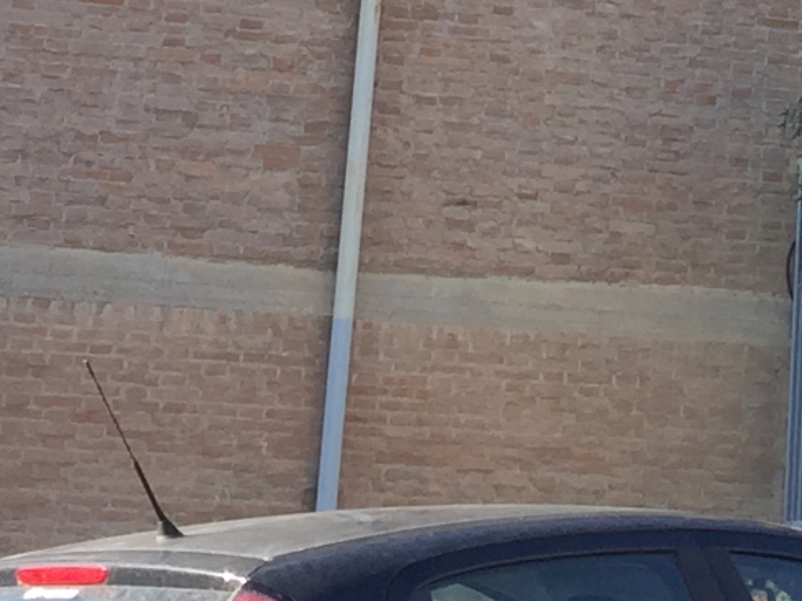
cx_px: 872
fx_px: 3753
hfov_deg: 12.0
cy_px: -869
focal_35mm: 162
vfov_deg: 8.4
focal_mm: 4.15
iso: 32
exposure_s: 1/316
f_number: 2.2
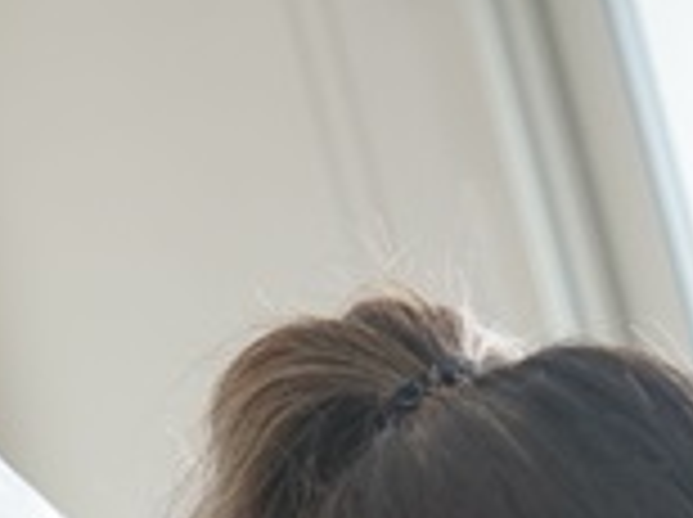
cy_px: 962
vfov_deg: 6.3
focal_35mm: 228
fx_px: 4557
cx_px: -562
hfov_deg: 8.4
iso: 800
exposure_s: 1/250
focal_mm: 35
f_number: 3.2
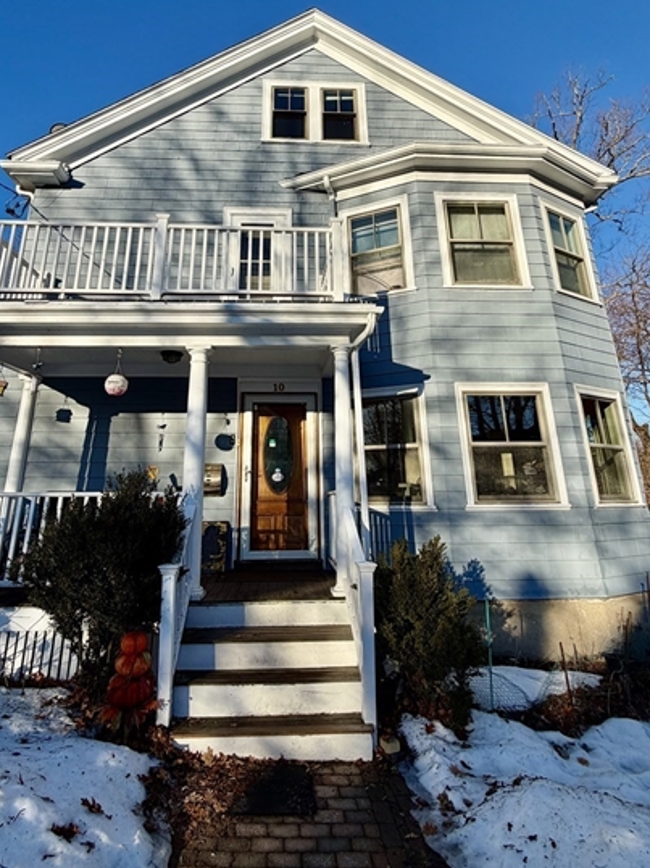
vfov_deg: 80.6
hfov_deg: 65.8
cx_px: 298
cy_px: 339
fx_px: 501
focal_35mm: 20
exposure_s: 1/770
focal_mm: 2.22
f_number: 2.2
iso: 32
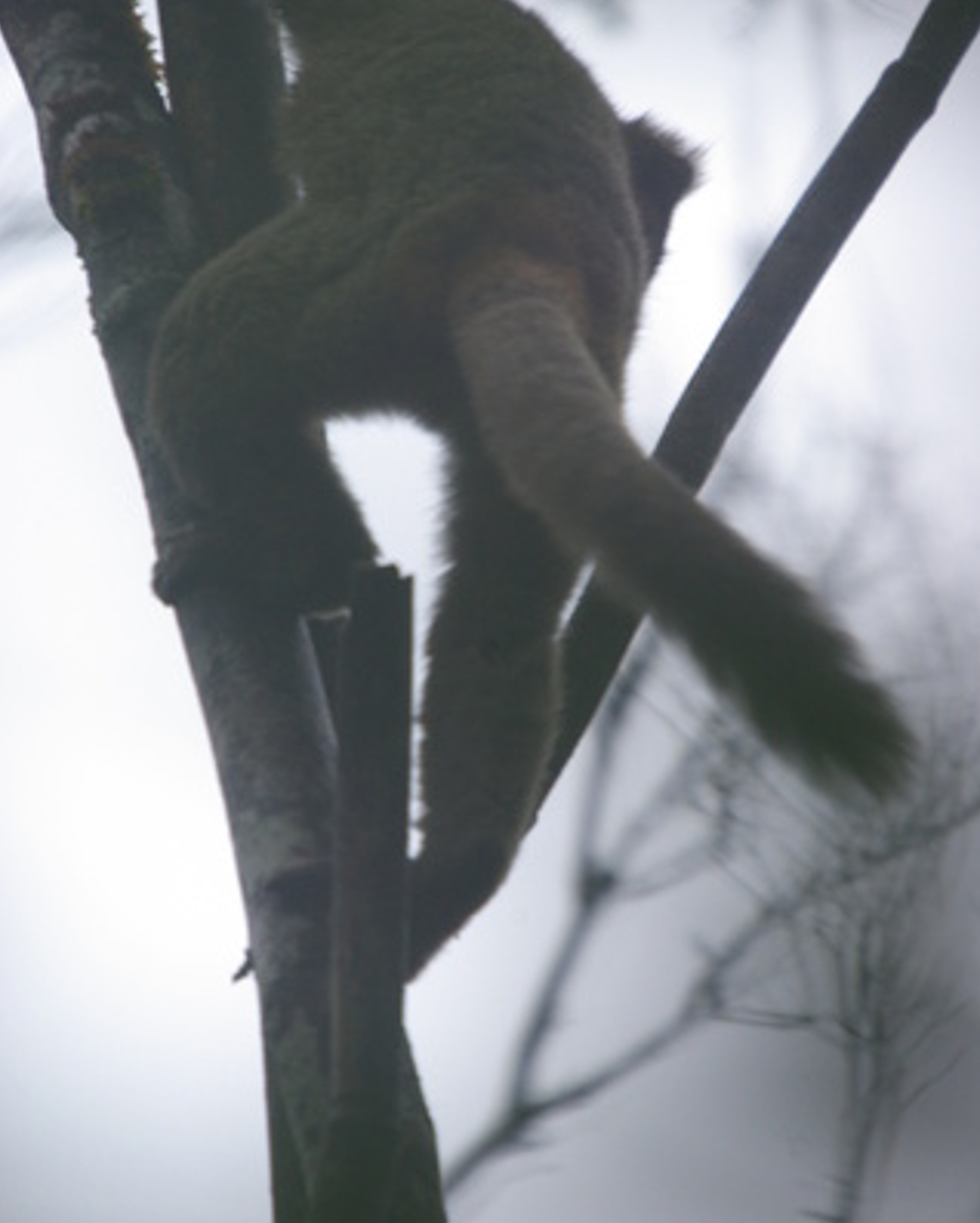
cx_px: 490
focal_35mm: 714
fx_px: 25866
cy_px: 545
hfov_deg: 2.2
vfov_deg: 2.7
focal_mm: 420
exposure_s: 1/180
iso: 400
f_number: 6.7
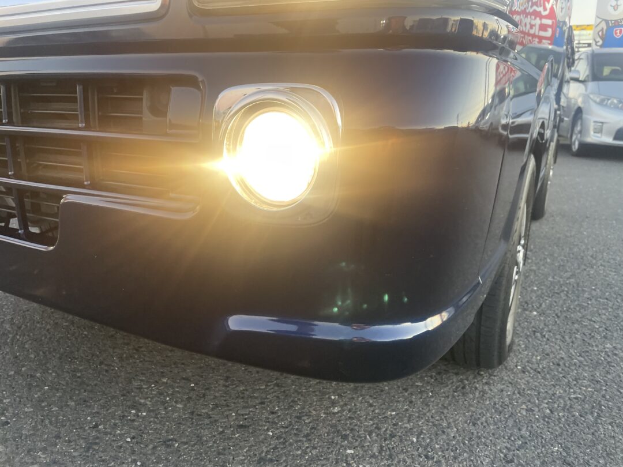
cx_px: 312
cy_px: 234
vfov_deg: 53.1
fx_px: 468
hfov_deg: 67.3
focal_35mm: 26
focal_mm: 4.2
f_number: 1.6
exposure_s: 1/101
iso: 125
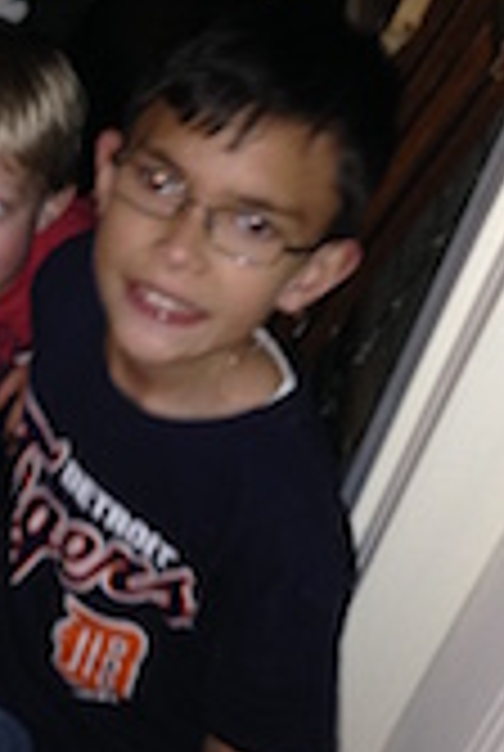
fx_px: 1715
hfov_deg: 15.9
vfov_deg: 24.7
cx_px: -140
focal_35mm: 82
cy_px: 329
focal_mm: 4.12
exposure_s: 1/16
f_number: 2.4
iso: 200
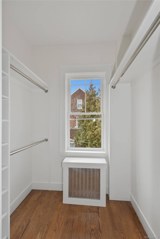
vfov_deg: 100.4
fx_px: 100
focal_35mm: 15
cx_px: 80
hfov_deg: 77.3
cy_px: 120
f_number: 5.6
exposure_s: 1/125
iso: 200
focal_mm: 10
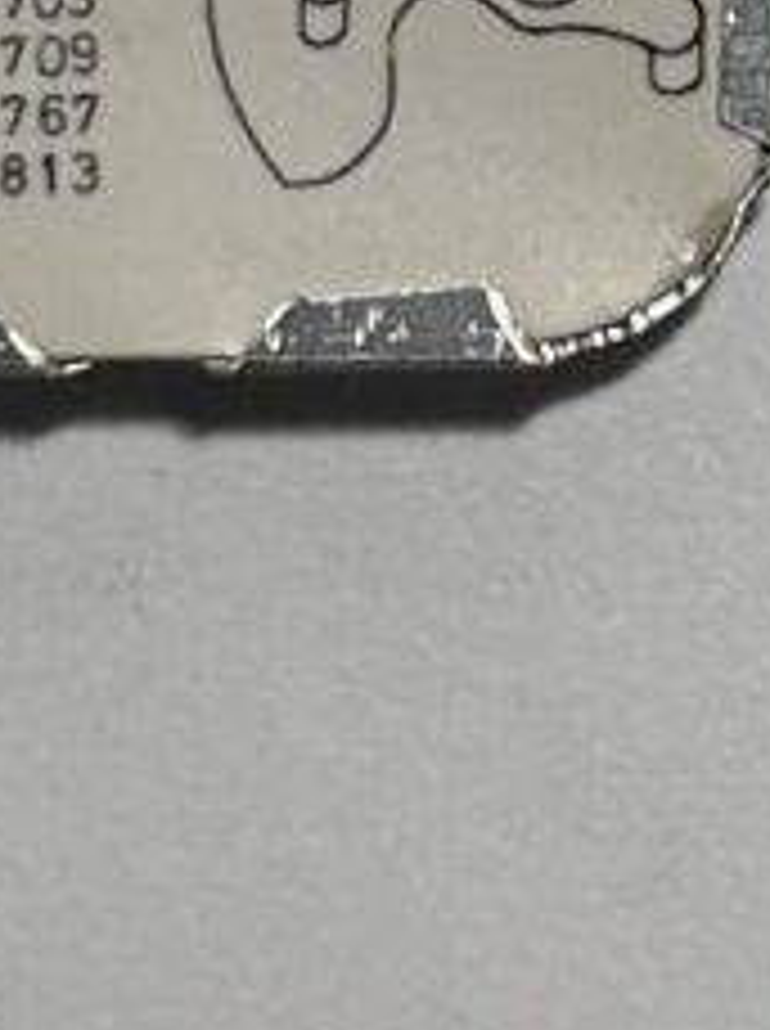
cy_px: -238
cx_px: 167
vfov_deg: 20.1
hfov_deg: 16.1
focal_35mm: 91
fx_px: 2707
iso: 50
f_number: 1.5
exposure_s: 1/159
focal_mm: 5.7
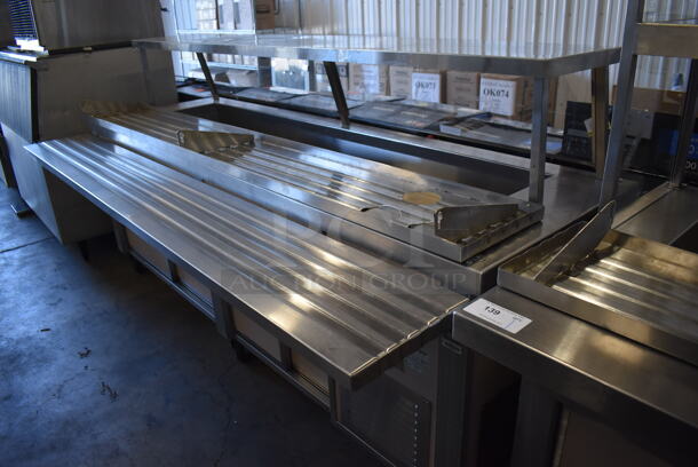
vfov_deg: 48.0
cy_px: 234
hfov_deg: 67.3
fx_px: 524
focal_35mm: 27
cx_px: 349
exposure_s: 1/200
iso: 800
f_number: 3.5
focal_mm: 18
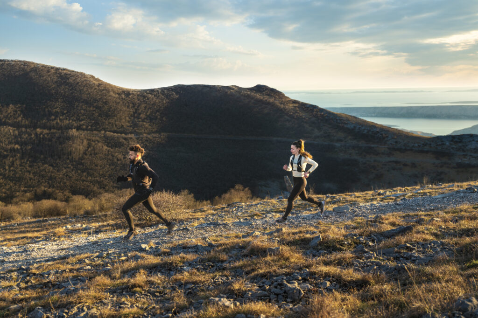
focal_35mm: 36
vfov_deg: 36.8
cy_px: 159
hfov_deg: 53.1
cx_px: 239
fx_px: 478
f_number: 4
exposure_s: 1/500
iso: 125
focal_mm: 36
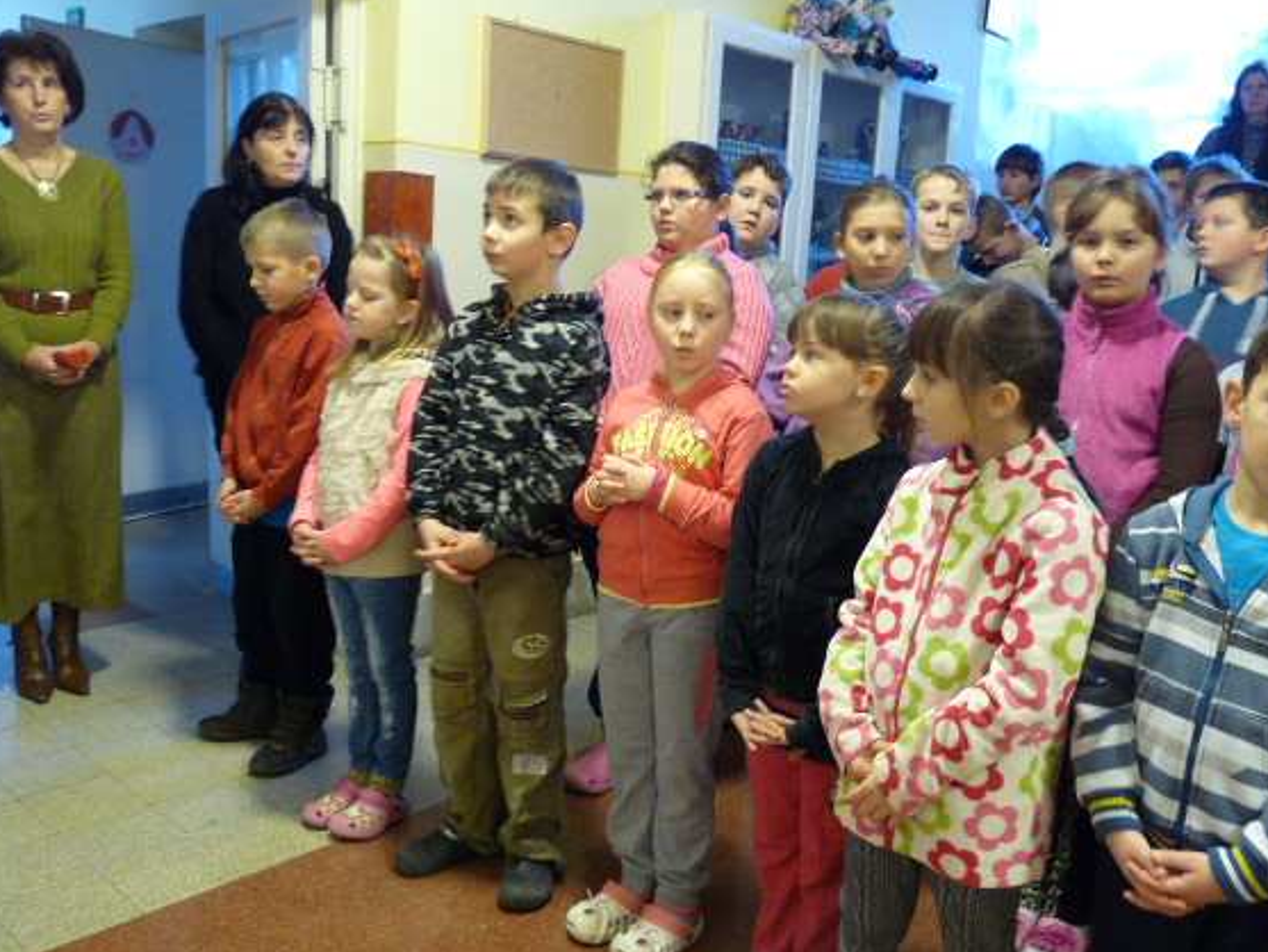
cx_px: 640
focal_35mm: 31
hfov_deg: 58.3
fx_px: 1136
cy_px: 451
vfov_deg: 45.4
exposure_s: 1/5
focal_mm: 4.8
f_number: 2.8
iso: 400
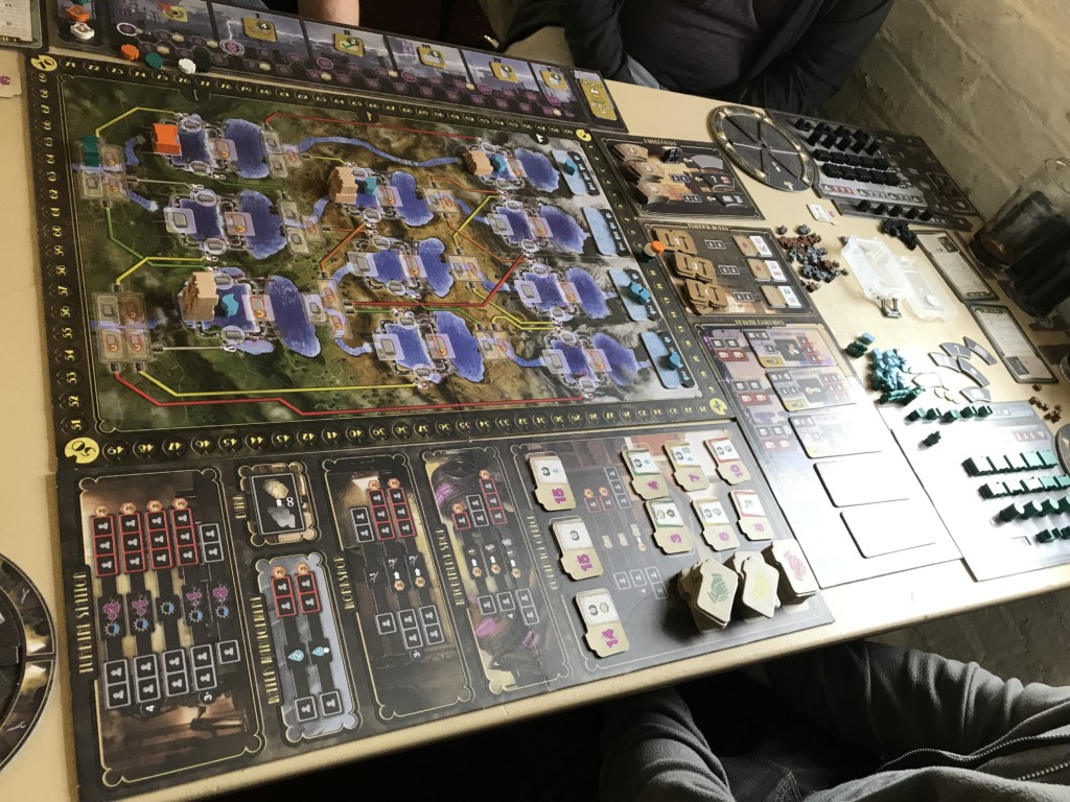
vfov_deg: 49.7
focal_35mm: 28
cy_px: 401
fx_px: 865
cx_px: 535
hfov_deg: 63.4
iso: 40
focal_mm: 3.99
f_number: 1.8
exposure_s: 1/33
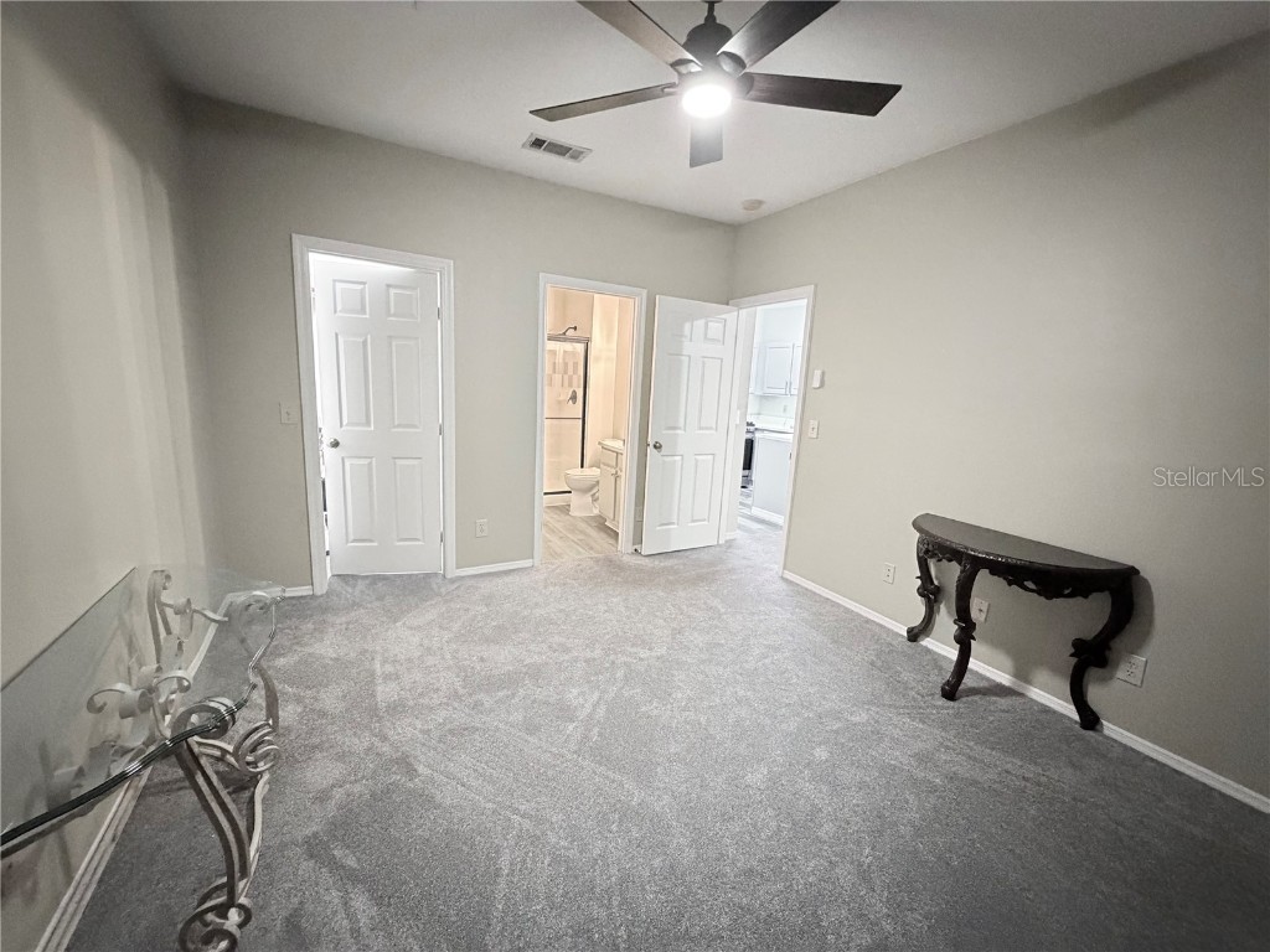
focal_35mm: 14
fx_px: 514
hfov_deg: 102.1
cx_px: 635
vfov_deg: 85.7
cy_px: 476
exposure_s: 1/40
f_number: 2.2
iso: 1000
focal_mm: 2.22
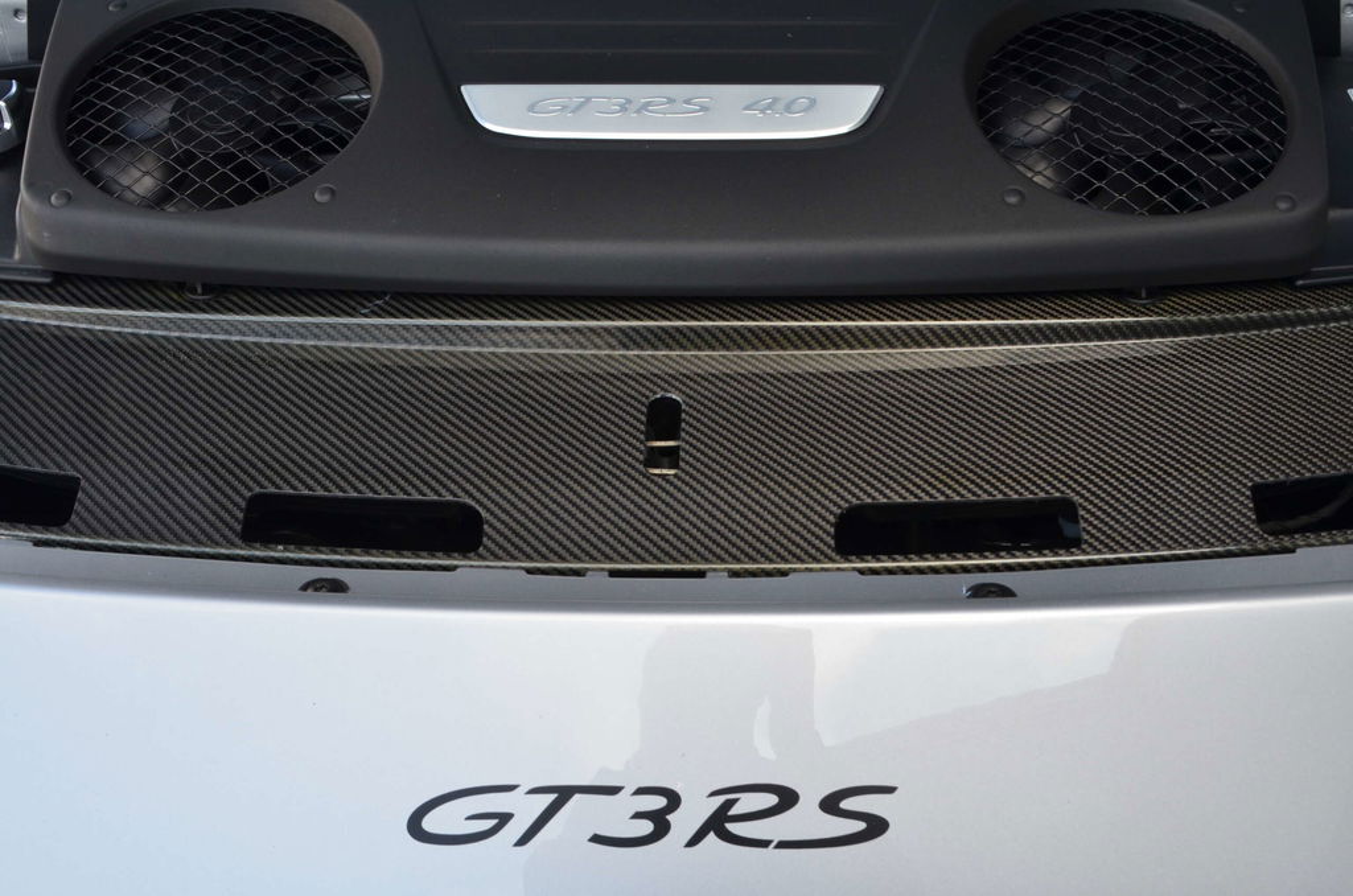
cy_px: 448
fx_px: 1913
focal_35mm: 51
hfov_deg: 39.0
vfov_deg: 26.4
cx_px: 676
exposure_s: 1/60
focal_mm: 34
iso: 400
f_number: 10
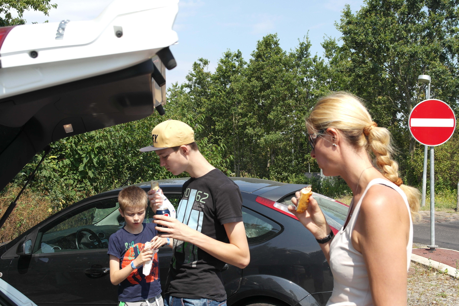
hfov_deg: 45.4
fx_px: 548
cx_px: 230
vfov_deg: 31.2
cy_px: 153
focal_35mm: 43
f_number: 6.3
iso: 100
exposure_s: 1/250
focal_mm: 28
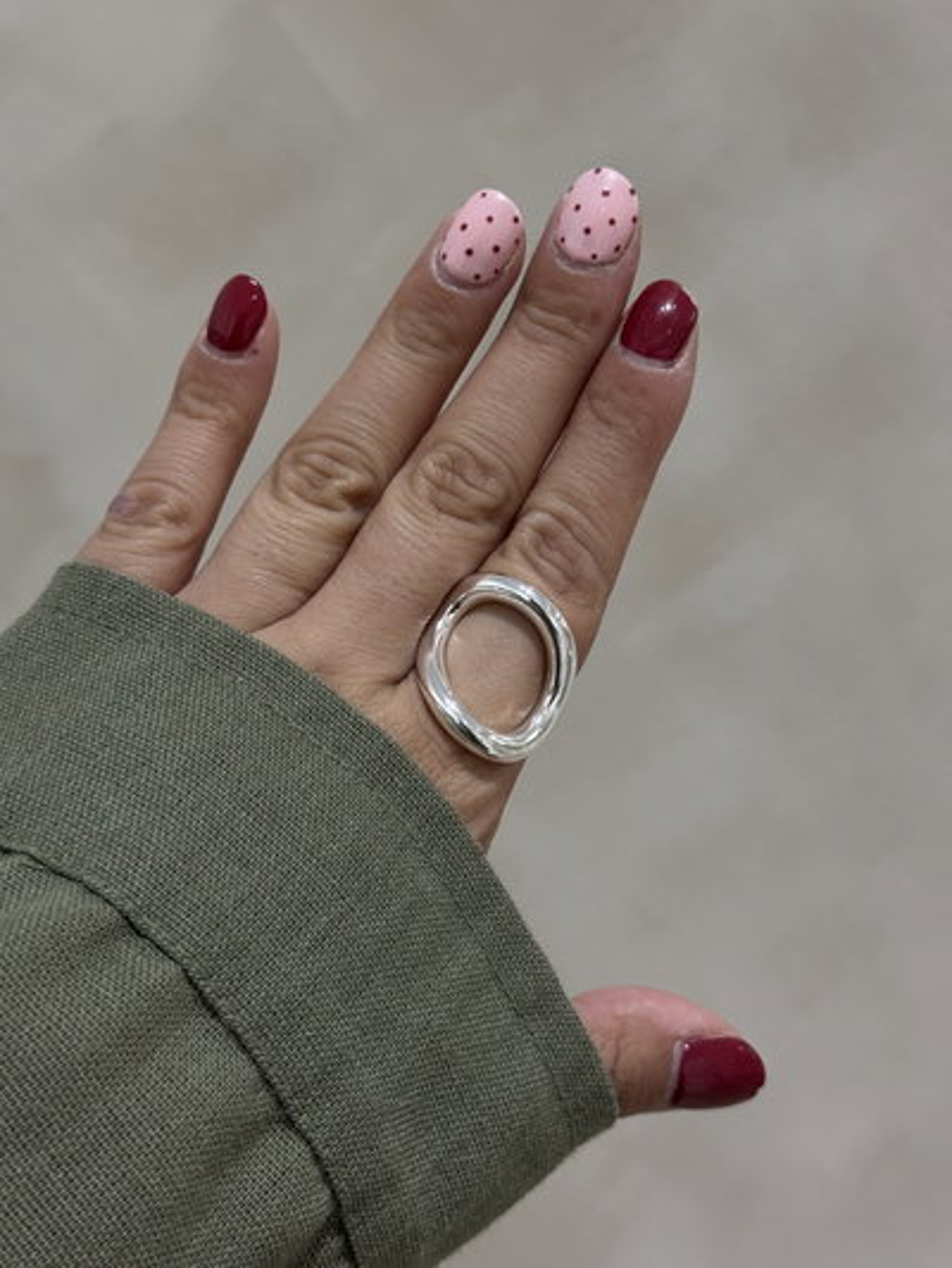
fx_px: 1759
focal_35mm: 48
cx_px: 476
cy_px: 634
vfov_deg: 39.6
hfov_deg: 30.3
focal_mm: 6.76
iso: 50
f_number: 1.78
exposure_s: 1/50
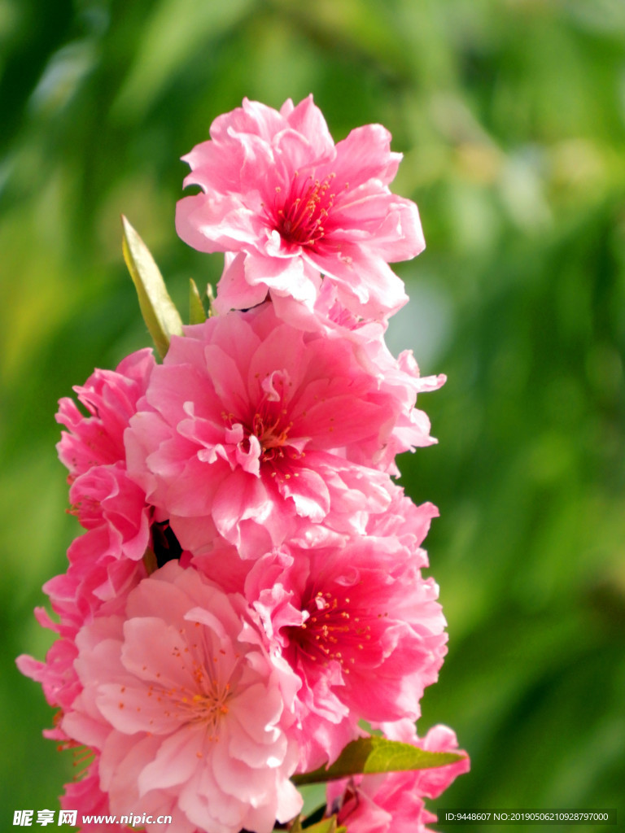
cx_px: 312
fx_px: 20222
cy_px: 416
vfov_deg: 2.4
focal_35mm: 840
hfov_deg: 1.8
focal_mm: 151
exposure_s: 1/250
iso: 200
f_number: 6.9
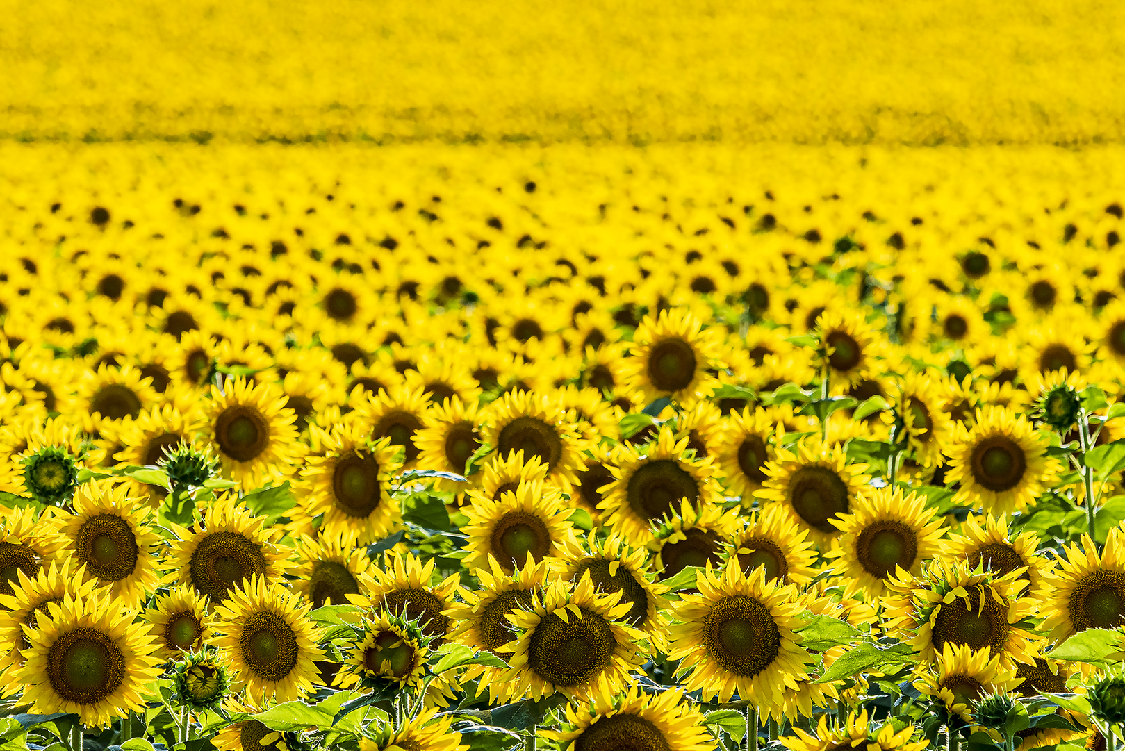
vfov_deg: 3.3
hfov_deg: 5.0
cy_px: 240
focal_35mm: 415
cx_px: 598
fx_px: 12974
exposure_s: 1/400
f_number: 10
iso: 320
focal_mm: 240
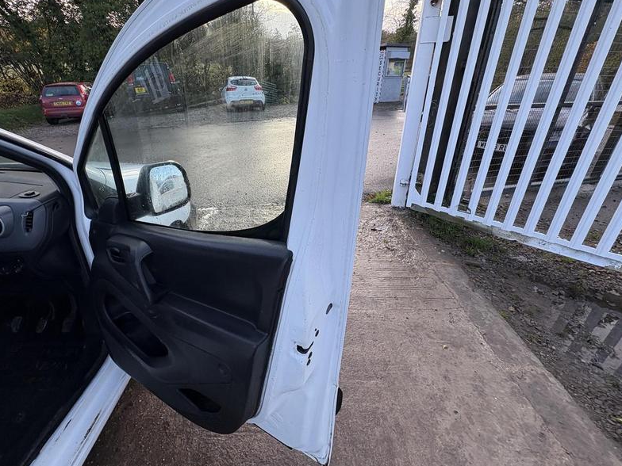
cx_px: 290
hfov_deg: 94.4
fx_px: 287
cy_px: 205
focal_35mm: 16
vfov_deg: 77.8
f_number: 2.2
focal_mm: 2.22
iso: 40
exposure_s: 1/178
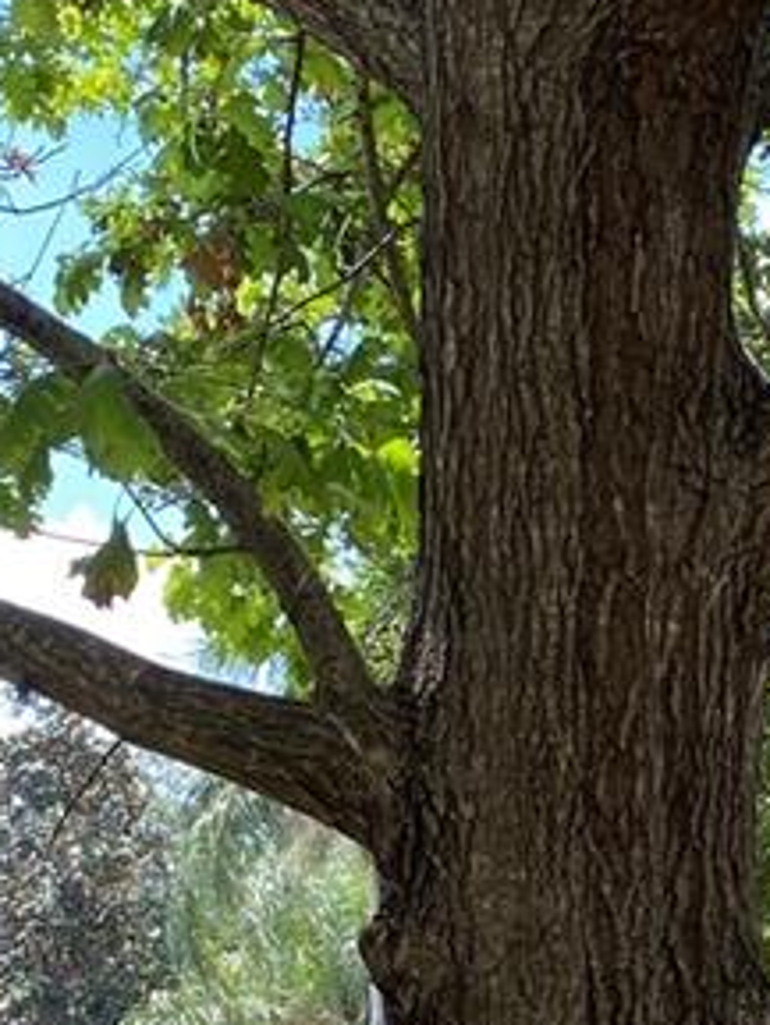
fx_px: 3201
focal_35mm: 108
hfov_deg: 13.2
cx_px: 1054
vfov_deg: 17.9
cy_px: 936
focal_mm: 4.25
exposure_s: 1/466
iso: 32
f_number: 1.8
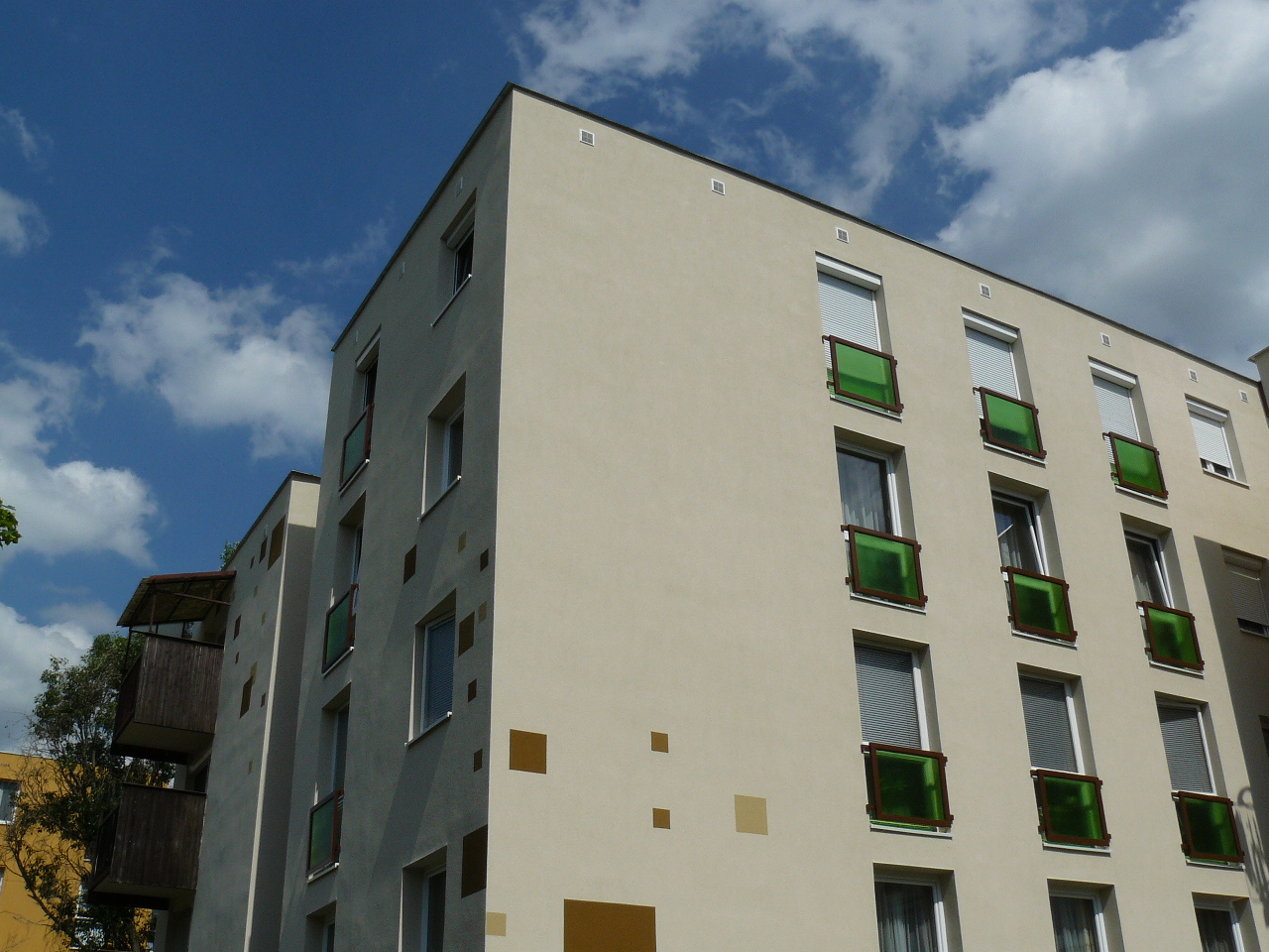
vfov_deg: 39.7
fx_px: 1320
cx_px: 634
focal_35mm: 36
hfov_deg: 51.4
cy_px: 476
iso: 100
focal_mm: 6
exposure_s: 1/640
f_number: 8
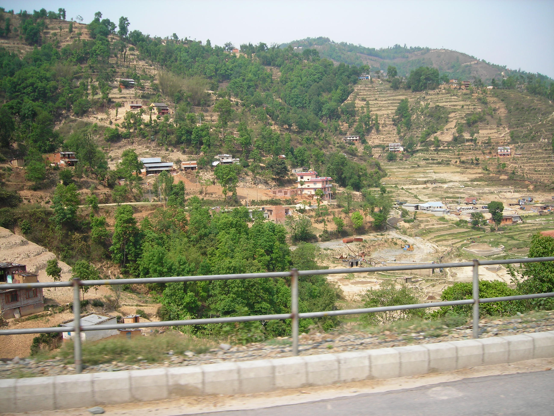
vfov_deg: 37.7
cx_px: 277
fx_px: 608
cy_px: 208
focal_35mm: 38
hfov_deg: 49.0
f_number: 3.2
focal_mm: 6.3
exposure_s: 1/353
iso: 50
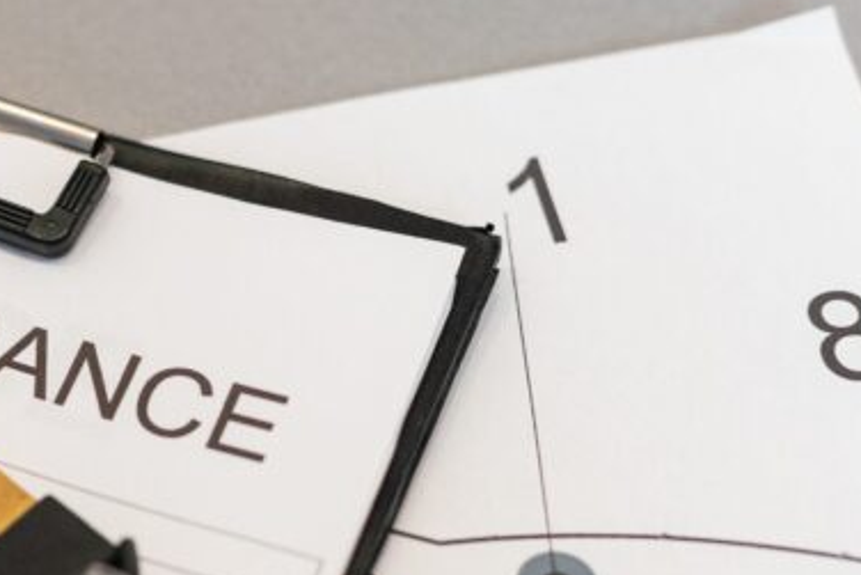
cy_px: 440
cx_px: 44
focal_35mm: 102
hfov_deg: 19.5
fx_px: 2440
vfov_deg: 13.4
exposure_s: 1/80
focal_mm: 50
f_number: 2.8
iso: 125
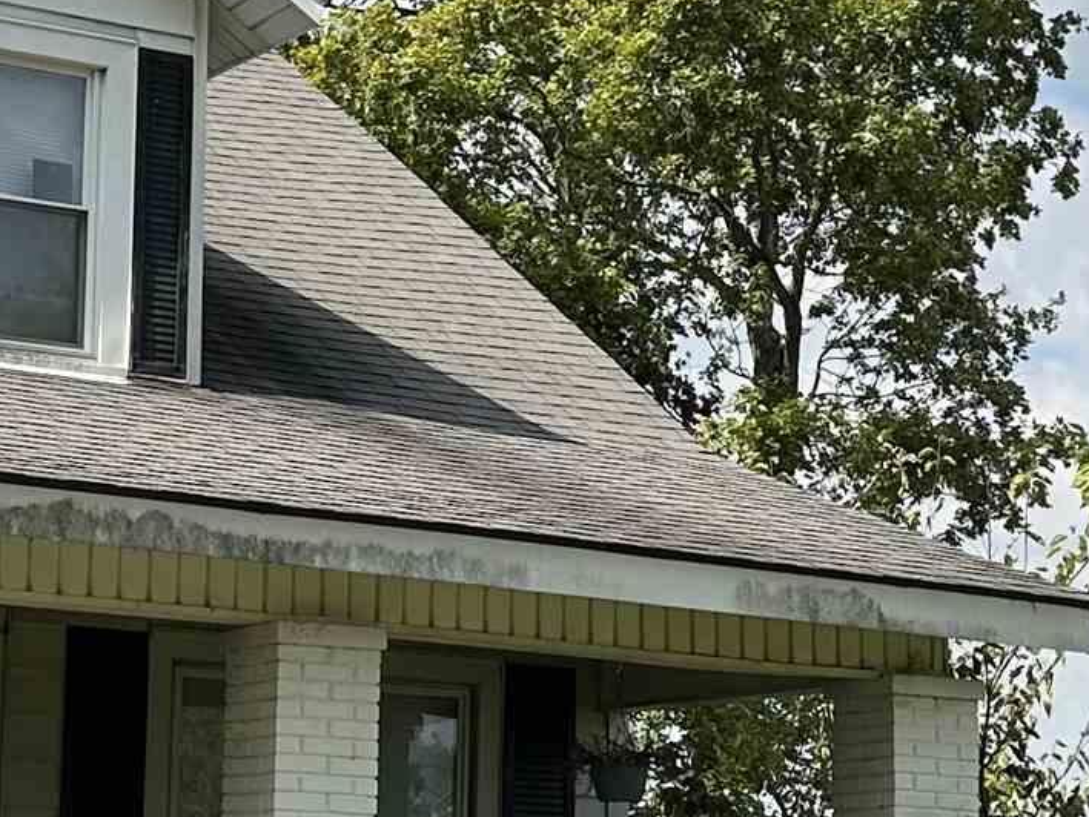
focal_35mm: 104
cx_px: 269
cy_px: 547
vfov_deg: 14.2
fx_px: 3272
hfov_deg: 18.8
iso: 80
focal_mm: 6.86
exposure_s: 1/4348
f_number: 1.78
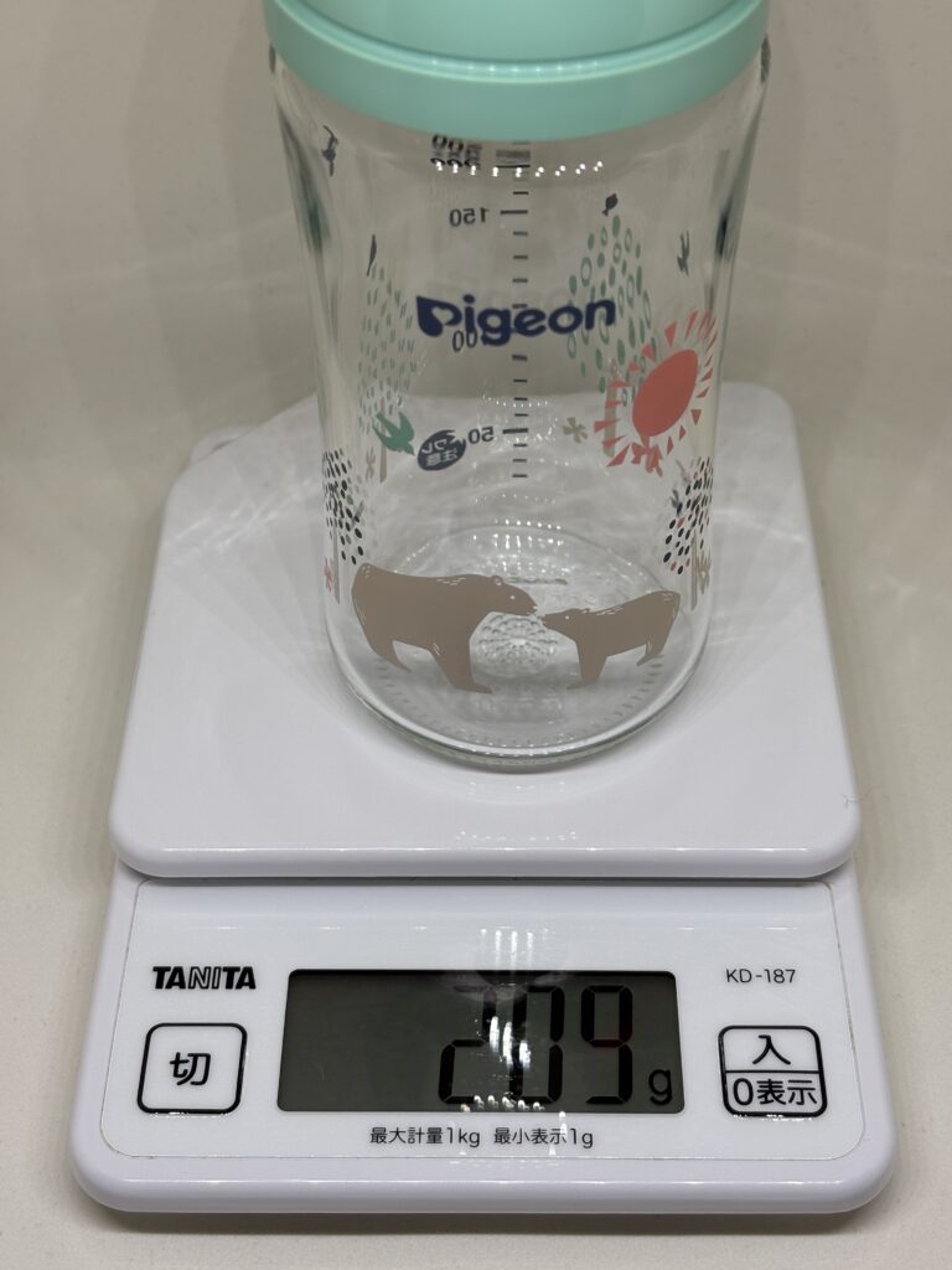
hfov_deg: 28.0
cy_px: 635
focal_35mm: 52
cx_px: 476
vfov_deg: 36.8
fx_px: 1907
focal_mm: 5.96
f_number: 1.6
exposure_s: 1/147
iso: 25
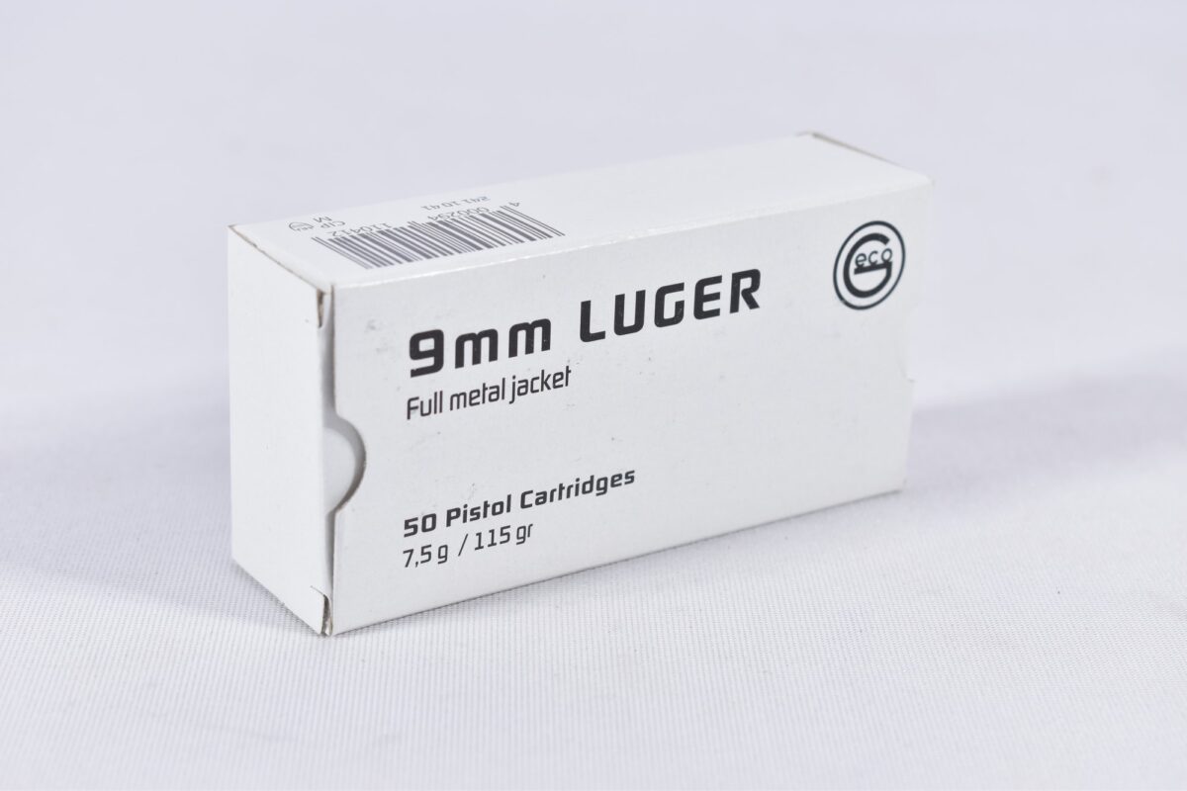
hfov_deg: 24.6
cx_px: 594
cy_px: 396
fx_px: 2720
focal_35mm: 82
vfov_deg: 16.6
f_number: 5.6
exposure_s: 1/40
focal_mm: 55
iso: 640
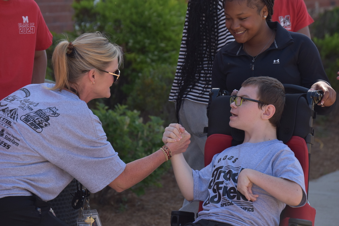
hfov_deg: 11.0
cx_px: 170
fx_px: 1766
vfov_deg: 7.3
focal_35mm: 188
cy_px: 113
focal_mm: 125
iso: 320
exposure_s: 1/500
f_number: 5.6
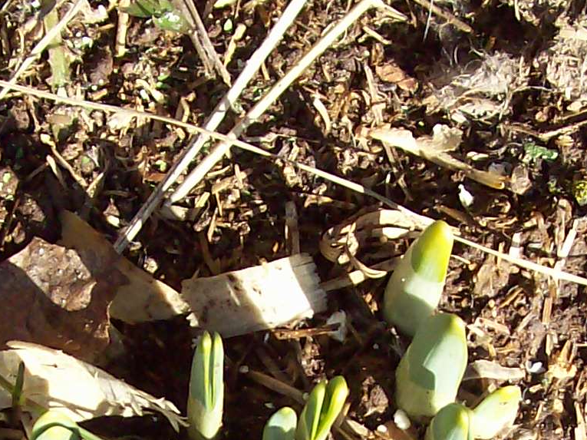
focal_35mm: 134
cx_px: 253
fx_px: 2271
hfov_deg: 14.7
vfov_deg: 10.8
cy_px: 573
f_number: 2.7
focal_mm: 6
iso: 80
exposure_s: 1/680
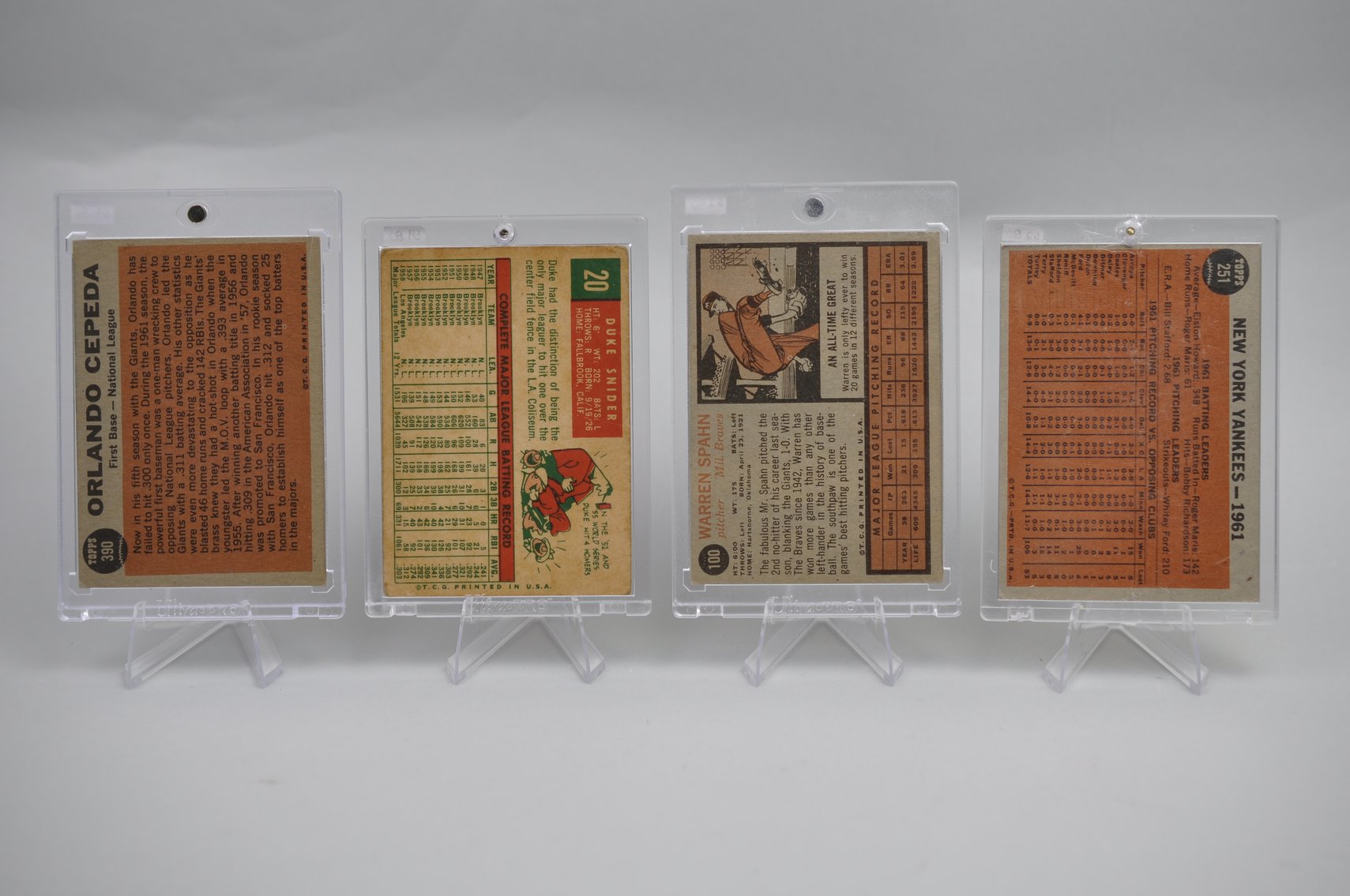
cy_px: 448
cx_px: 675
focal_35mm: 60
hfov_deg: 33.4
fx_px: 2247
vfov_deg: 22.6
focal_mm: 40
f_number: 4.5
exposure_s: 1/80
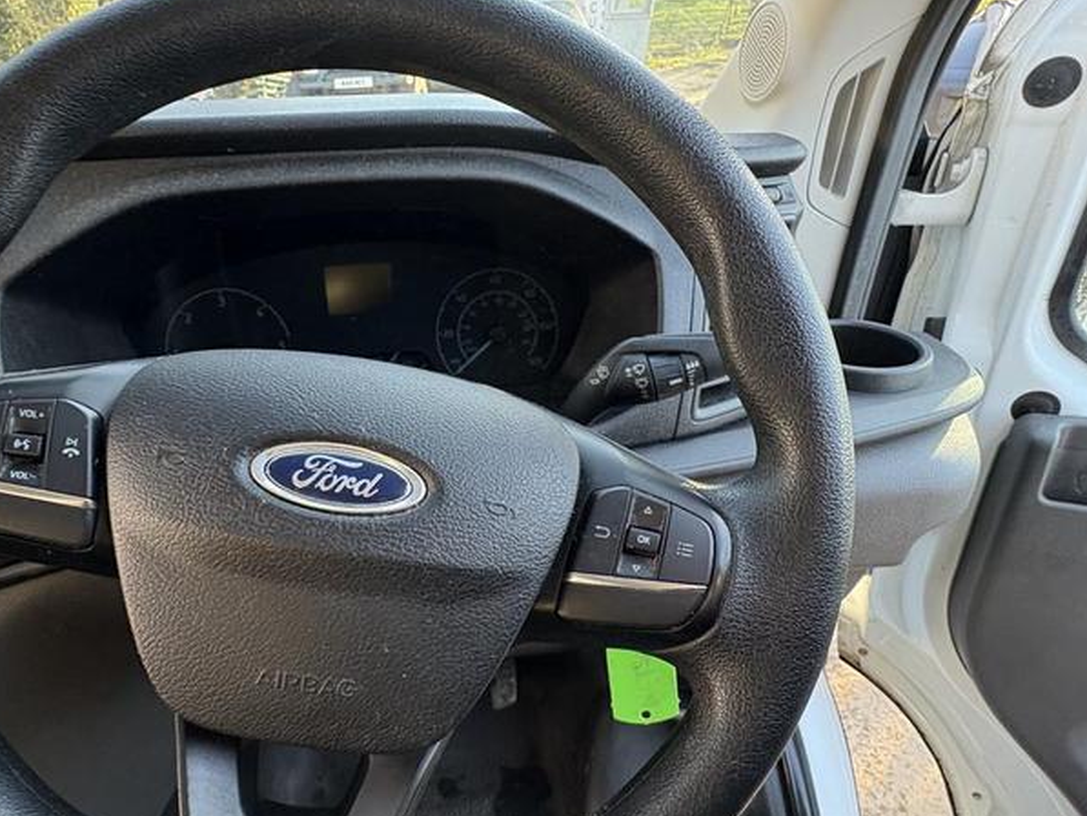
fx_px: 660
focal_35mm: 21
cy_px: 477
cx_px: 446
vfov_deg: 63.1
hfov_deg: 78.2
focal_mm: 2.22
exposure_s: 1/76
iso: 200
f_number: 2.2
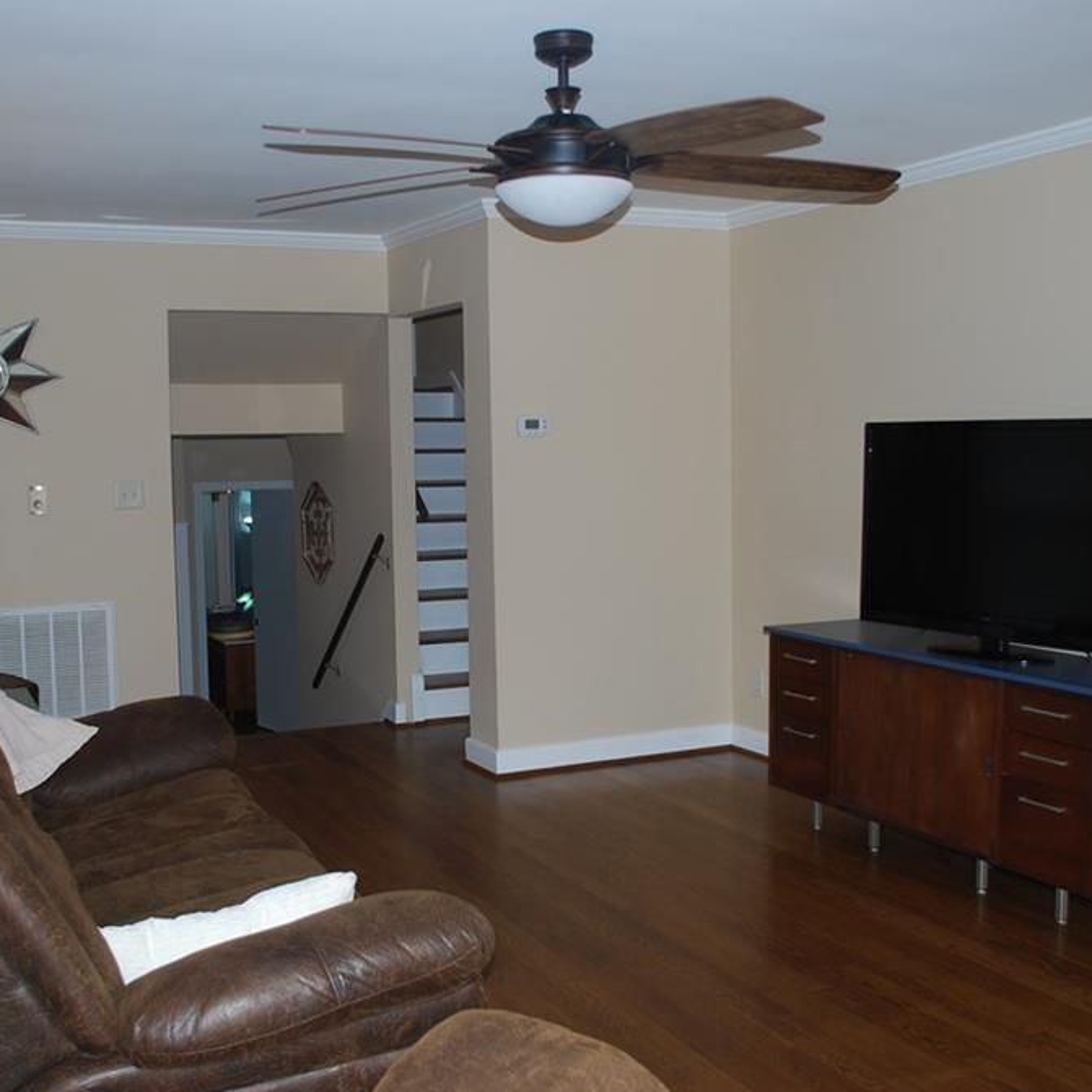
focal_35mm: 39
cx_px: 508
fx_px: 1392
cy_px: 544
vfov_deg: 42.8
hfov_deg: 42.8
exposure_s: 1/60
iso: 200
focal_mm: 20
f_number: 3.8
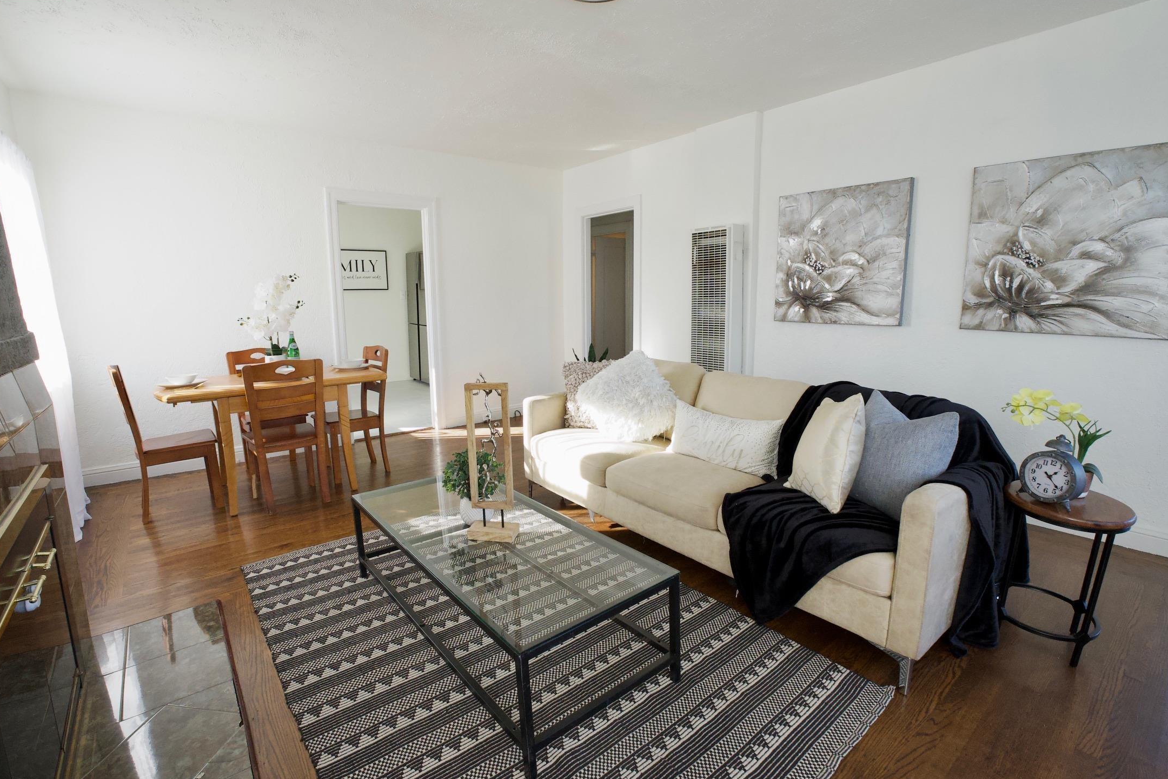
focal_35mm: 16
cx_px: 581
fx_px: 519
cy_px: 382
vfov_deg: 73.7
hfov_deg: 96.7
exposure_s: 1/250
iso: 3200
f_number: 6.7
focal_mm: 10
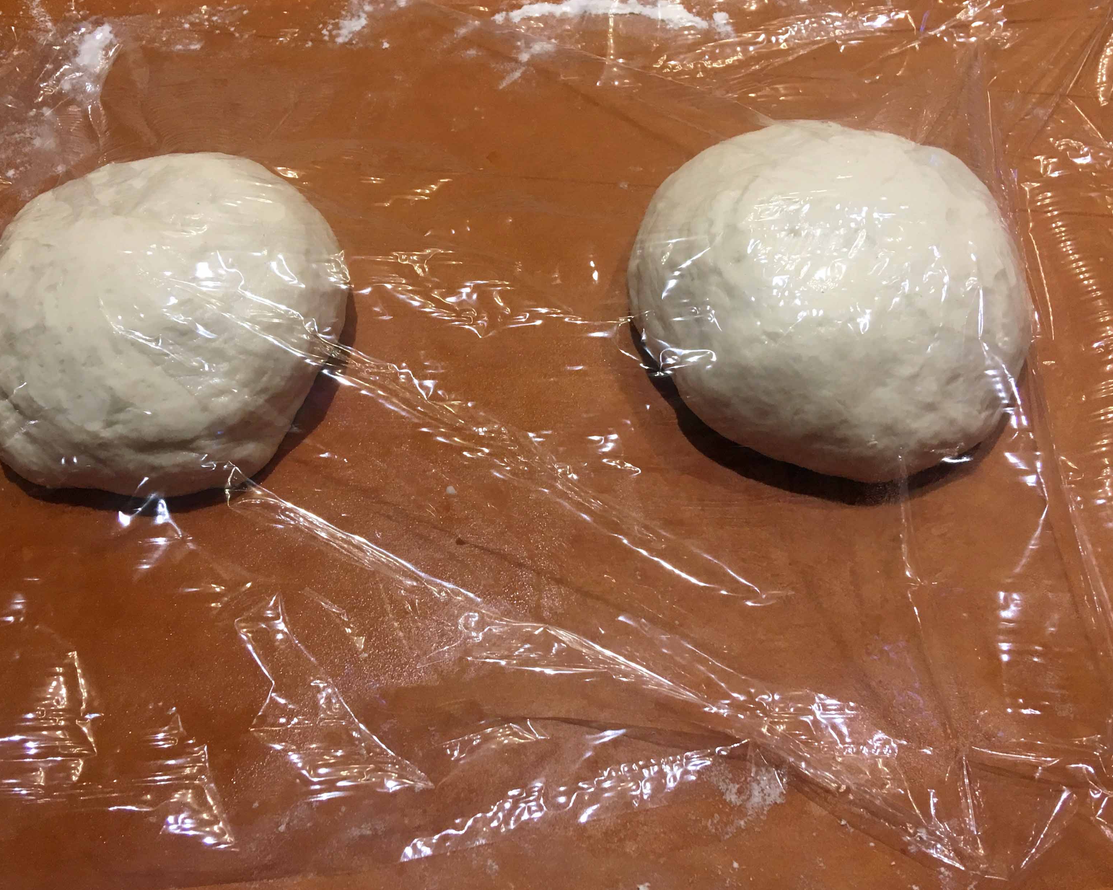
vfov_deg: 40.1
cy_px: 463
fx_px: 1219
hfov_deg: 49.1
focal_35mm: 37
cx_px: 541
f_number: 2.2
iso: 50
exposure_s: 1/33
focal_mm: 4.15
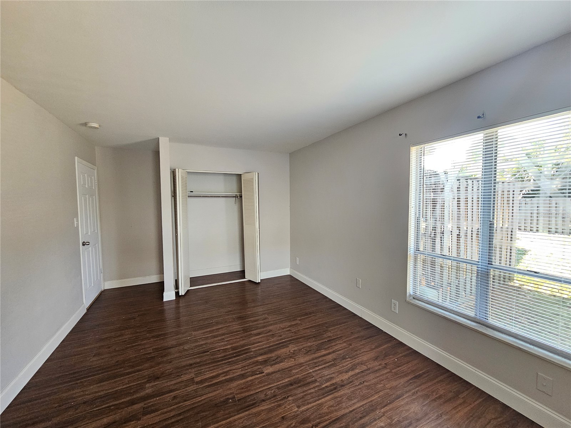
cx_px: 286
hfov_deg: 106.2
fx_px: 214
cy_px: 214
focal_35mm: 13
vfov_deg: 89.9
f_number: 2.2
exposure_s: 1/60
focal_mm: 2.2
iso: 320
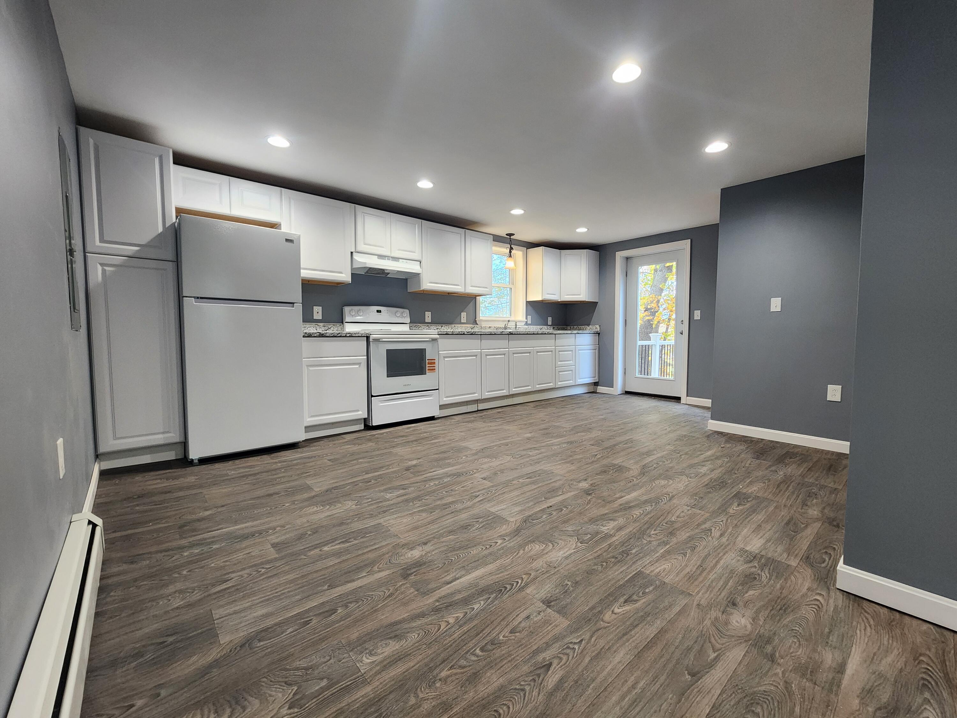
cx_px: 478
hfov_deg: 106.2
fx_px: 359
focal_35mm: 13
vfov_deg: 89.9
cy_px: 359
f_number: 2.2
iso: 320
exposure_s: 1/60
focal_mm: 2.2
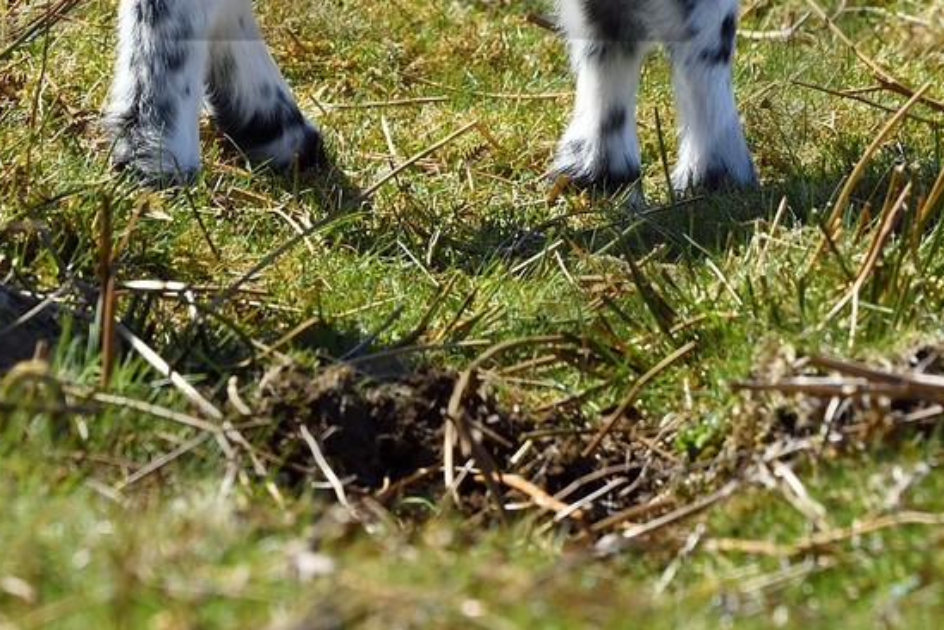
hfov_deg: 3.5
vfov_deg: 2.4
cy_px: -239
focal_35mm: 583
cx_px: 196
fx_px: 15286
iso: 200
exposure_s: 1/400
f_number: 8
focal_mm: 200
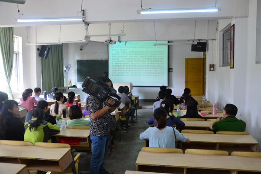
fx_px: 228
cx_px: 130
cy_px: 87
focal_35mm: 32
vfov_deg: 41.7
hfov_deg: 59.5
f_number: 5.6
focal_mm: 21
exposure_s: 1/25
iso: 500
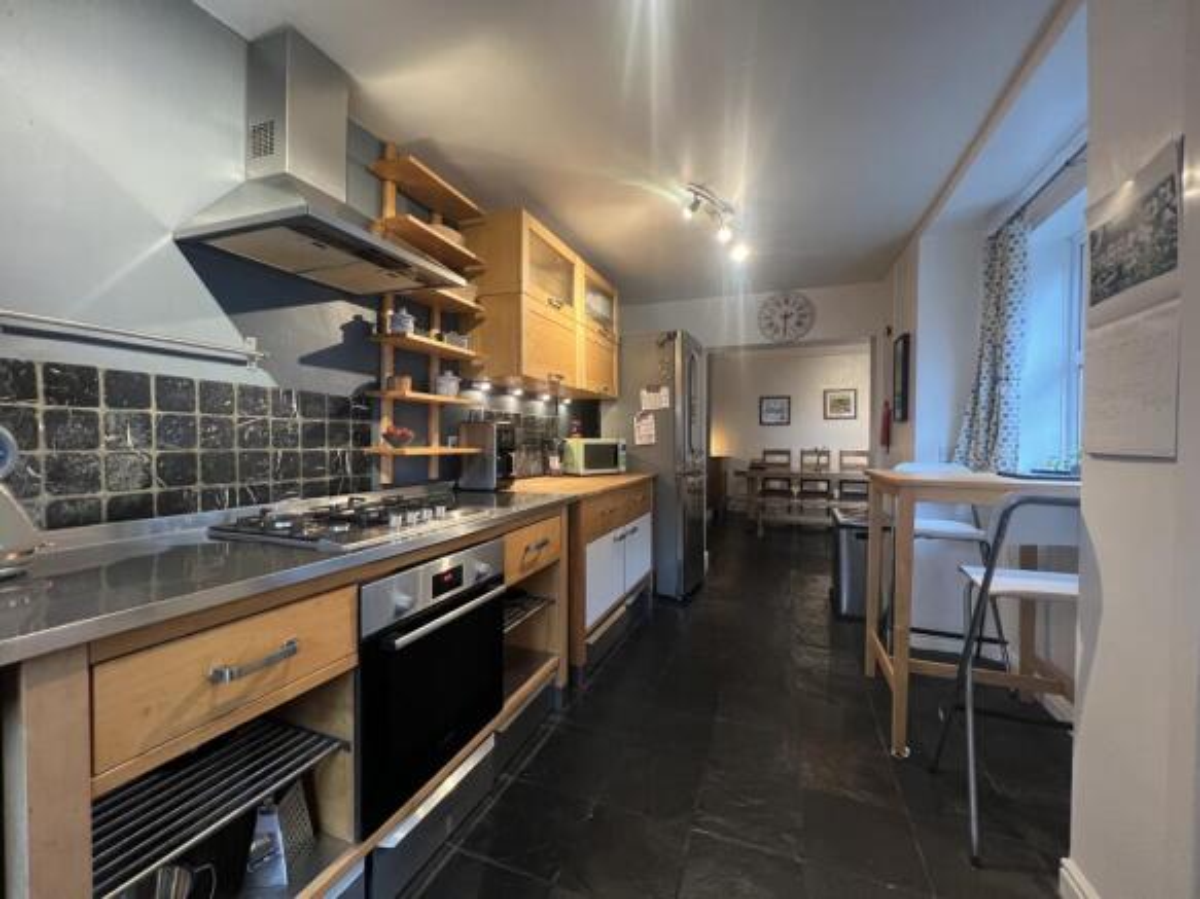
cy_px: 450
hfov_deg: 106.2
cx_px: 600
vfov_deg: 89.9
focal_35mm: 13
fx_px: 451
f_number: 1.8
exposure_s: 1/50
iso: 500
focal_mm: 1.57
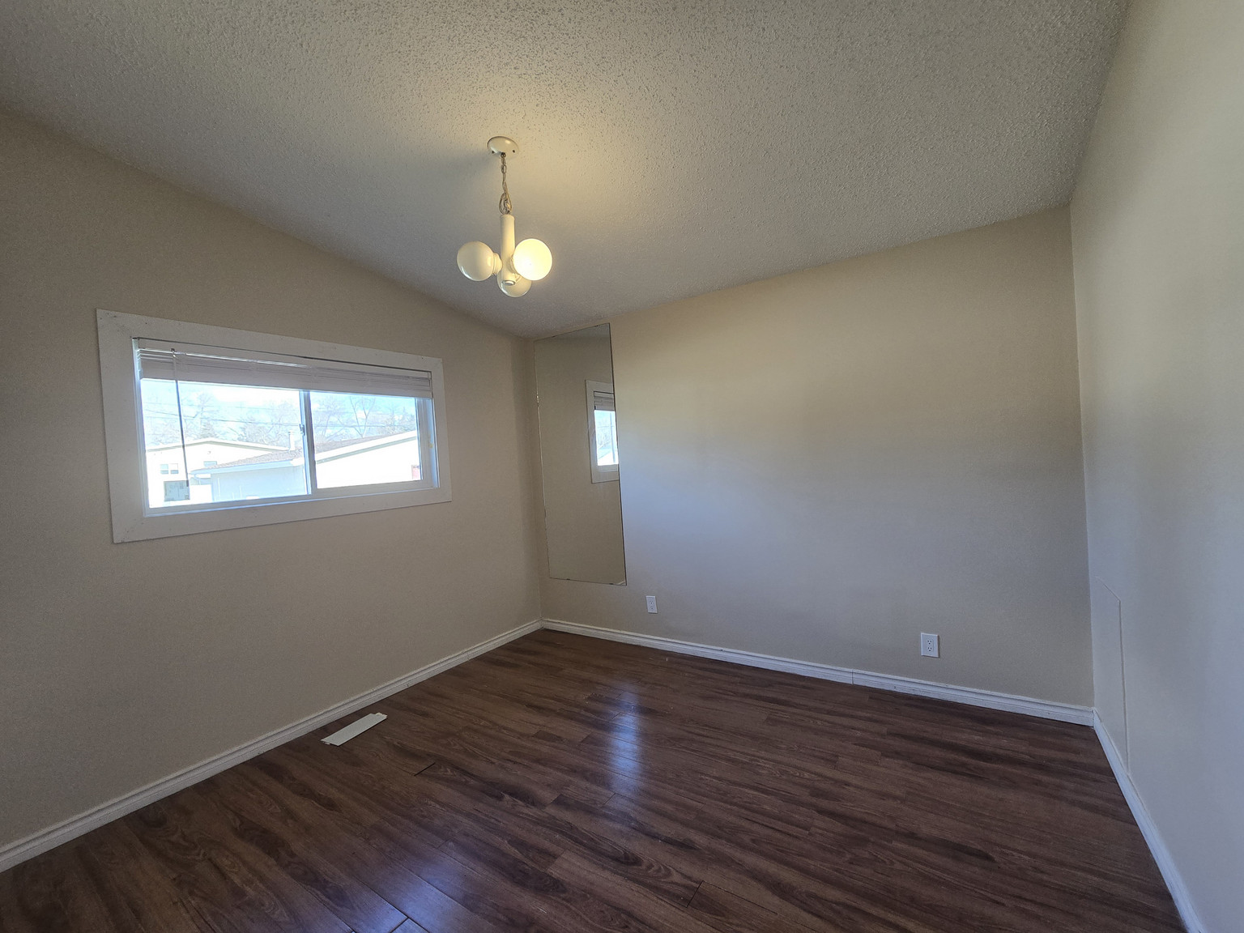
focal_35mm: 13
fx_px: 467
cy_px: 466
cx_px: 622
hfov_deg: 106.2
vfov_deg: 89.9
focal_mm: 2.2
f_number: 2.2
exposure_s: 1/60
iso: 100
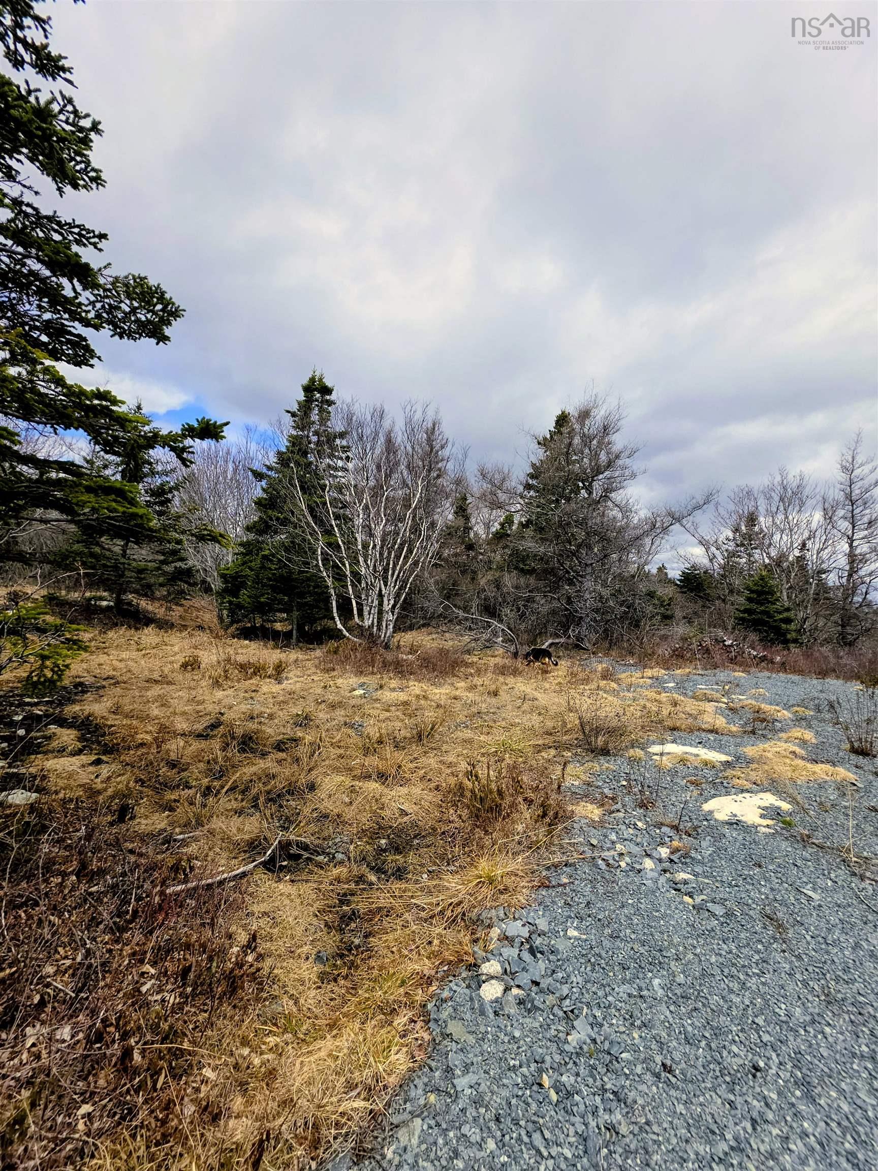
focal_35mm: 13
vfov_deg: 106.2
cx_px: 439
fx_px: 440
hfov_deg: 89.9
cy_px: 586
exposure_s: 1/1354
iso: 20
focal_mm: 2.2
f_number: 1.9
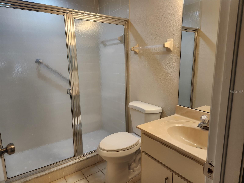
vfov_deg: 58.9
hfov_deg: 73.9
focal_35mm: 23
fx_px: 162
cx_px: 122
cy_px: 92
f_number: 1.8
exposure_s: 1/120
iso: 160
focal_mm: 5.4
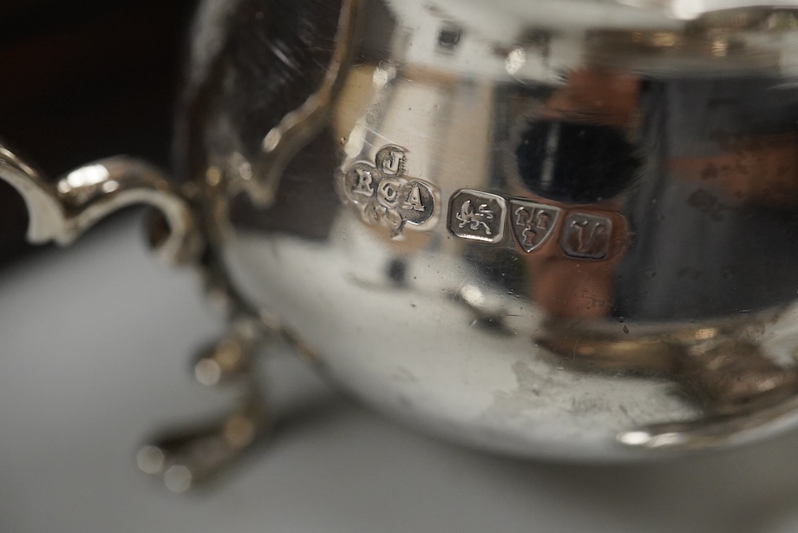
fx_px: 1219
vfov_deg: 24.6
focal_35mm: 55
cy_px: 231
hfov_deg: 36.2
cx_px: 418
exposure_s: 1/400
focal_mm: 30
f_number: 9
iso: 2500
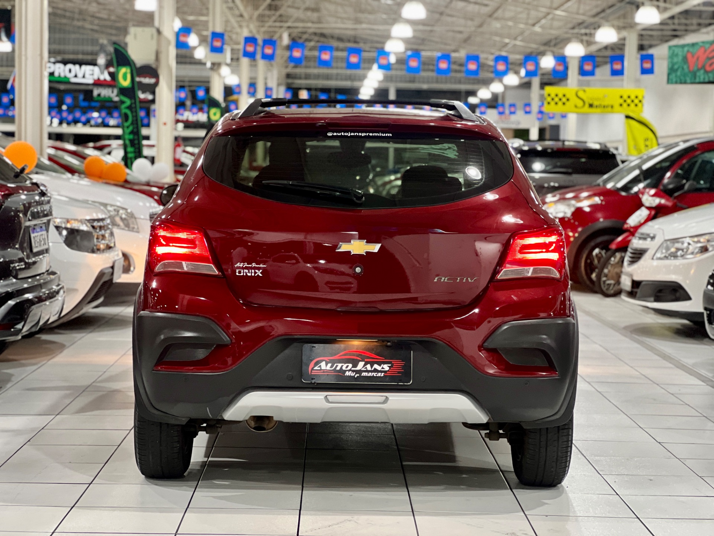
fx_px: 1588
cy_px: 268
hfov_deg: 25.3
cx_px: 357
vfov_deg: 19.1
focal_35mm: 77
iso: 400
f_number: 2.8
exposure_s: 1/24
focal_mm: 9
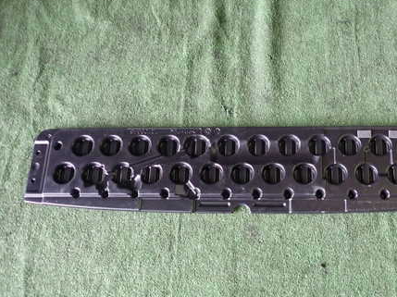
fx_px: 401
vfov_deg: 40.4
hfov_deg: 51.8
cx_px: 261
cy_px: 179
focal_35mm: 35
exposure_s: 1/30
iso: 320
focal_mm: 4.5
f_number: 2
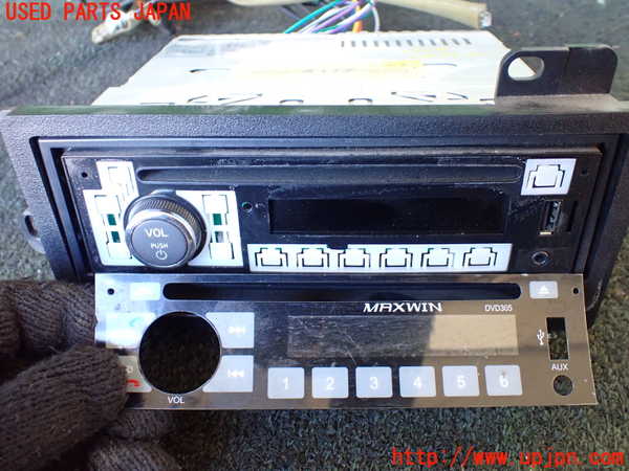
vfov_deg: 46.8
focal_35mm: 30
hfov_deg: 60.0
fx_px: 545
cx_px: 314
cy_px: 236
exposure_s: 1/50
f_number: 2.3
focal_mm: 5.4
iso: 800
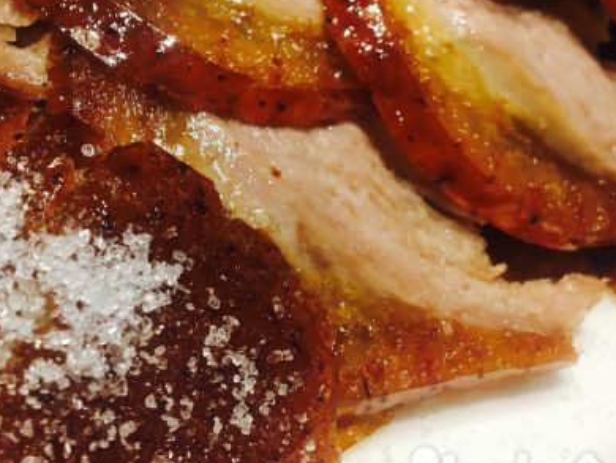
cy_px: 152
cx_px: 240
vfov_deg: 27.9
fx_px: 926
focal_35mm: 52
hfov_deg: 36.6
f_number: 2.2
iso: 80
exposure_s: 1/33
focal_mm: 4.15
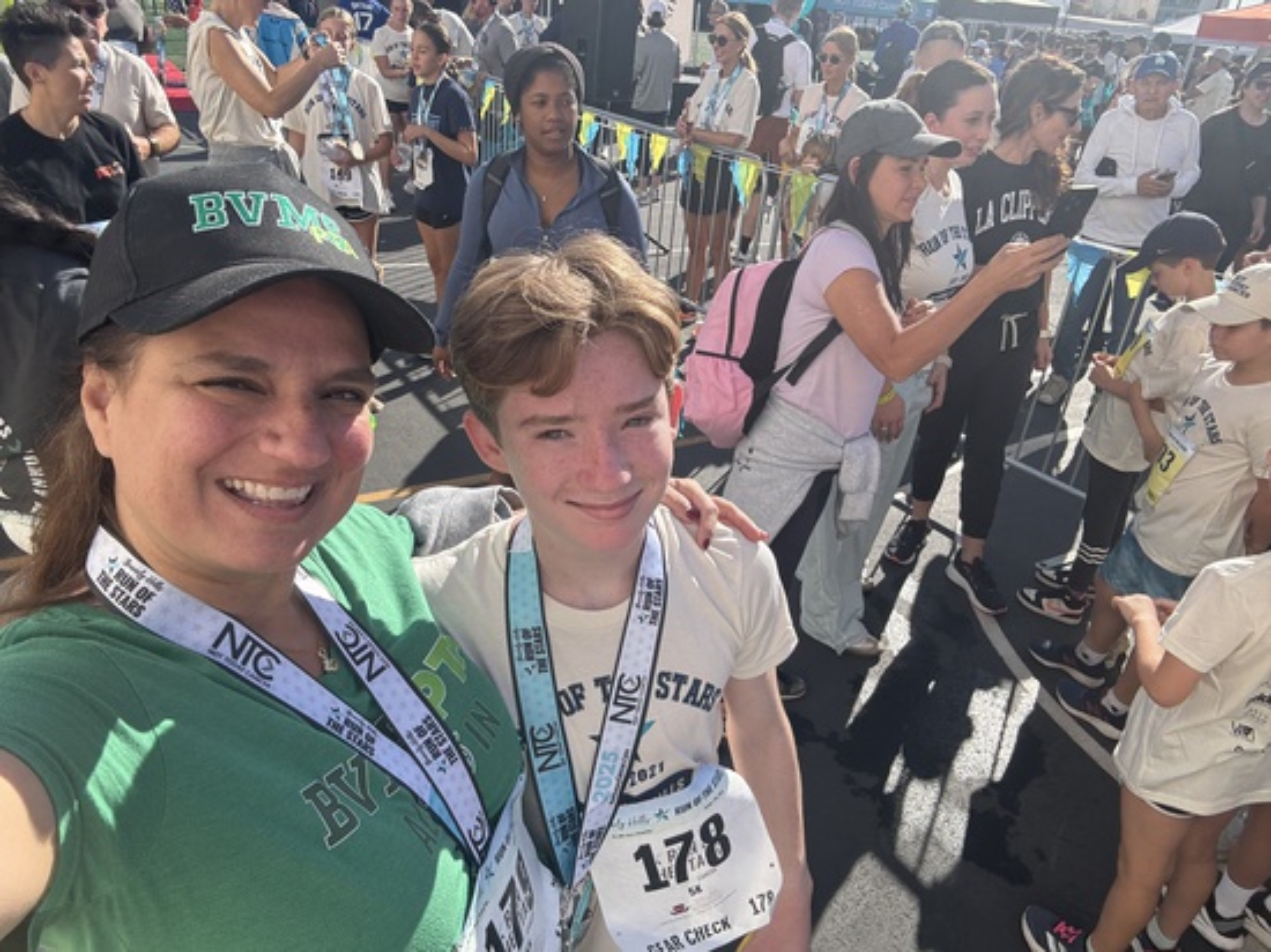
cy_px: 476
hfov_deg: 73.9
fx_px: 844
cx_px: 636
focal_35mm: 23
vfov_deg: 58.8
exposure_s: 1/794
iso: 25
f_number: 1.9
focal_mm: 2.69
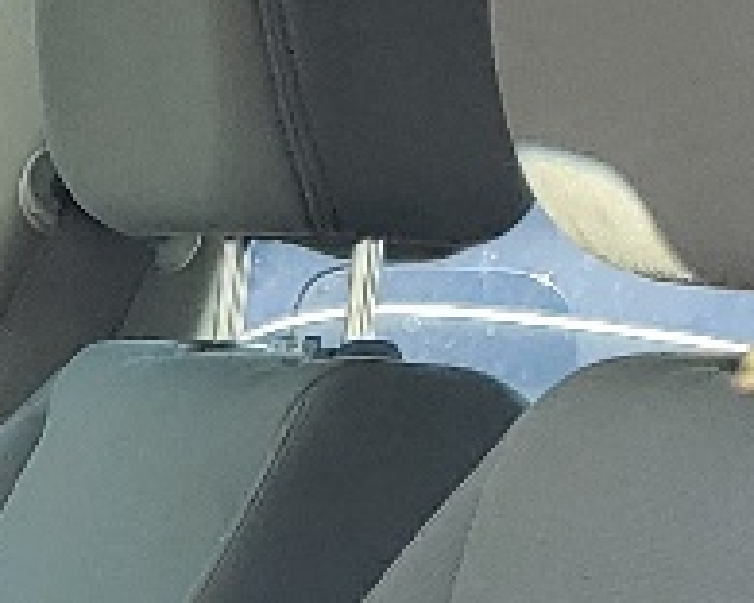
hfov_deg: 9.0
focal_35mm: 208
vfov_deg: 6.8
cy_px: 1732
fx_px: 4642
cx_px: -456
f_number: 1.5
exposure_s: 1/526
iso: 50
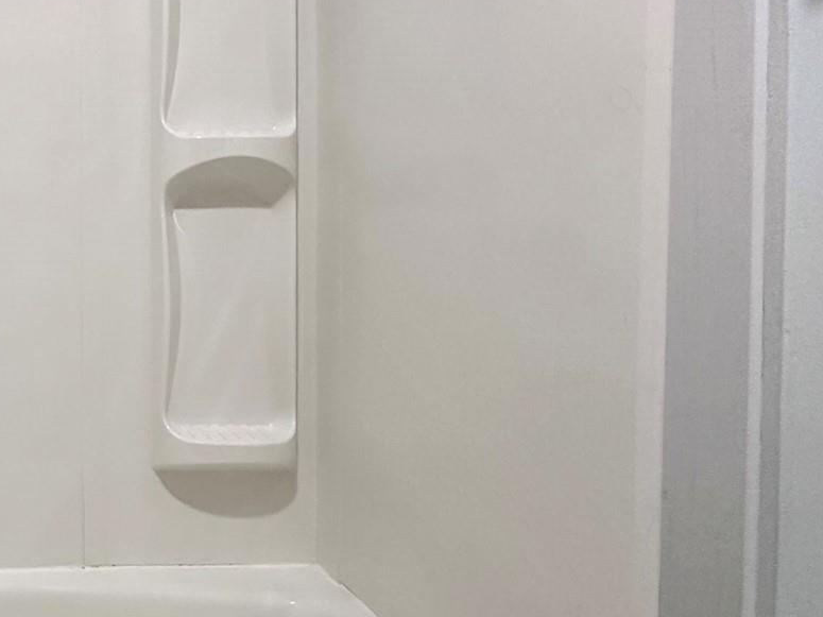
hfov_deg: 39.5
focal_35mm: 37
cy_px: 192
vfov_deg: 38.1
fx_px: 880
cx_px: -110
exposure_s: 1/120
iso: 320
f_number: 2.2
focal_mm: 2.22
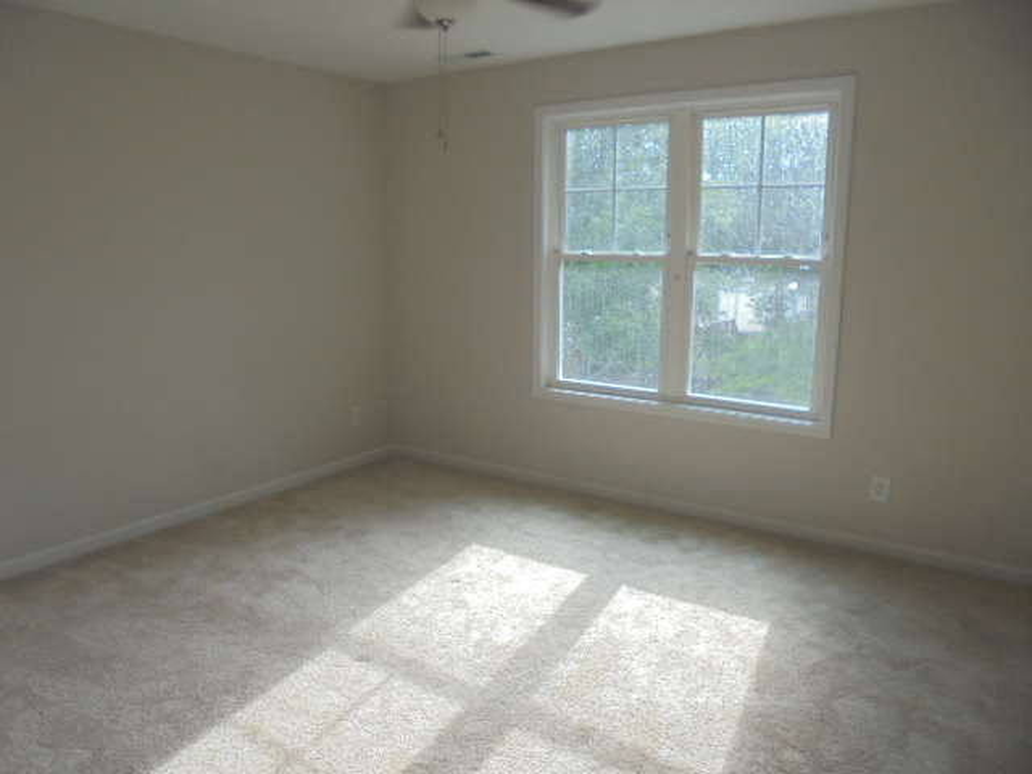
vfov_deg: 53.1
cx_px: 516
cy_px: 387
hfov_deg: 67.3
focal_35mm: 26
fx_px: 775
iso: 100
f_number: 3.5
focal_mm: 4.6
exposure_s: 1/30
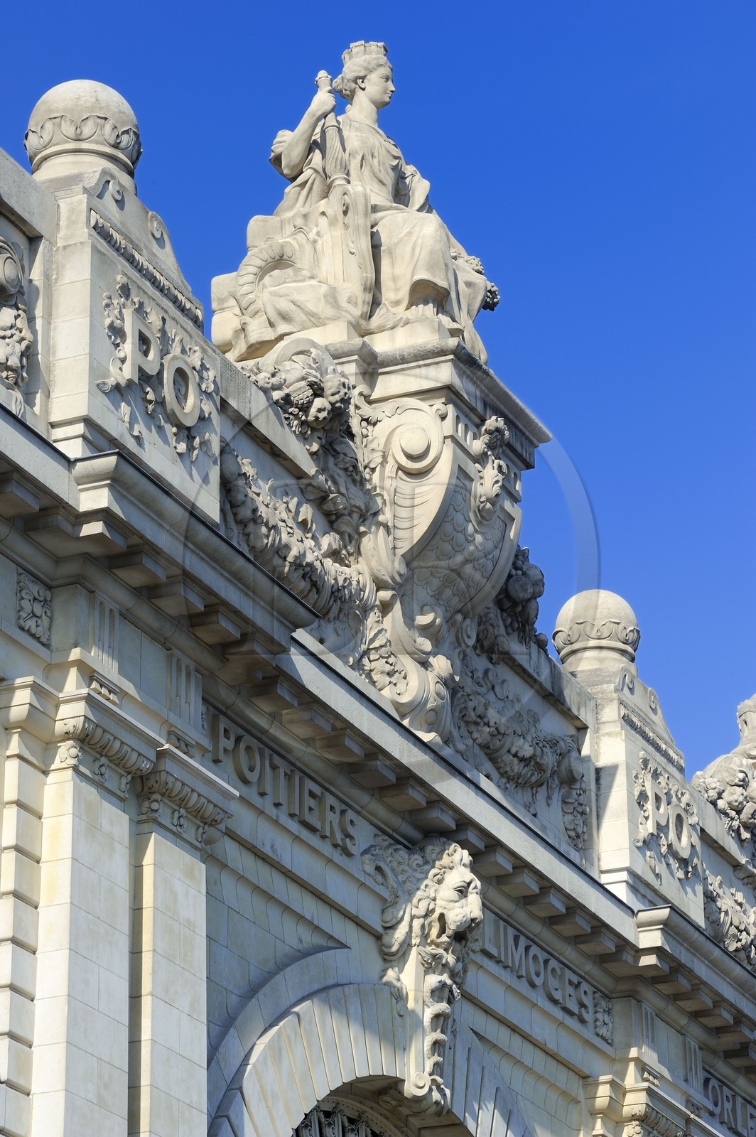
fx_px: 3786
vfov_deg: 17.1
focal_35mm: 120
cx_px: 378
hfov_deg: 11.4
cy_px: 568
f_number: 10
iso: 200
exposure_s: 1/250
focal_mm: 120
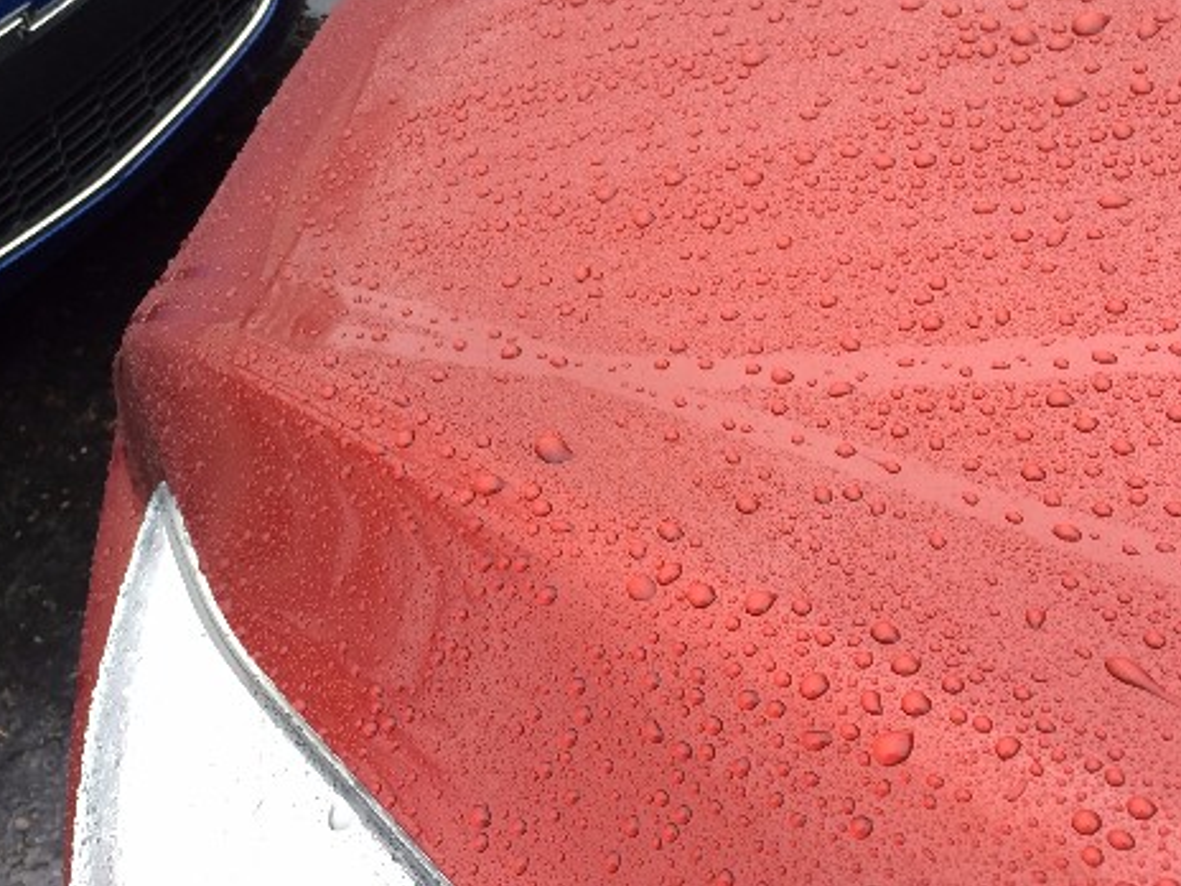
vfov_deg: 28.5
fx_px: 1706
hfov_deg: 37.2
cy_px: 186
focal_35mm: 50
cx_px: 290
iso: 50
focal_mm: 4.15
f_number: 2.2
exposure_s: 1/30
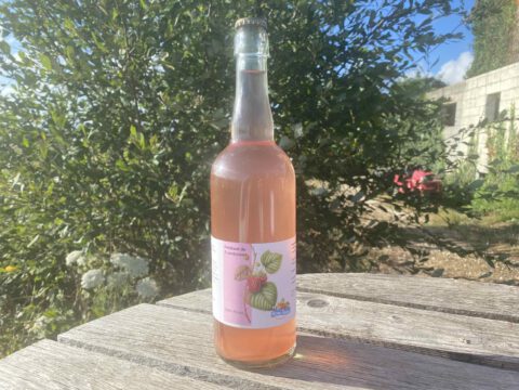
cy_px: 195
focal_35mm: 26
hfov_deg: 67.3
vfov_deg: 53.1
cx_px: 260
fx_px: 390
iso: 32
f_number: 1.8
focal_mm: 4.25
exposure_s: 1/1218
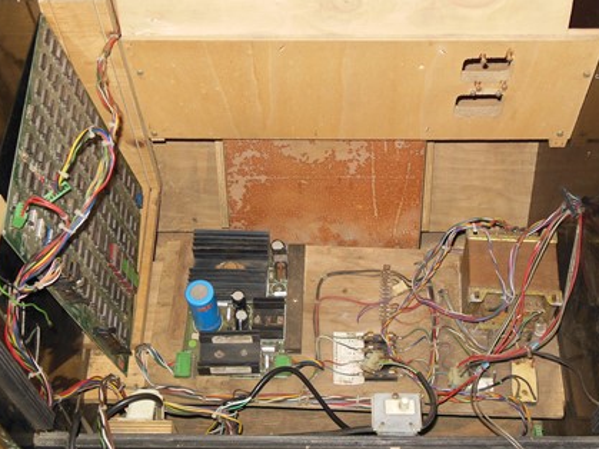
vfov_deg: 31.5
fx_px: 796
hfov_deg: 41.2
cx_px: 287
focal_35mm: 46
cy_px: 229
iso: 250
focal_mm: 7.7
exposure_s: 1/30
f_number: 3.8
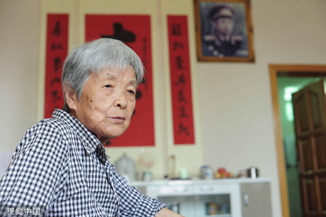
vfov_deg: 27.0
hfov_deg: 39.6
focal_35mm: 50
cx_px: 163
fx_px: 452
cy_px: 108
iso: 800
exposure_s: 1/160
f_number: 4
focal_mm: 50
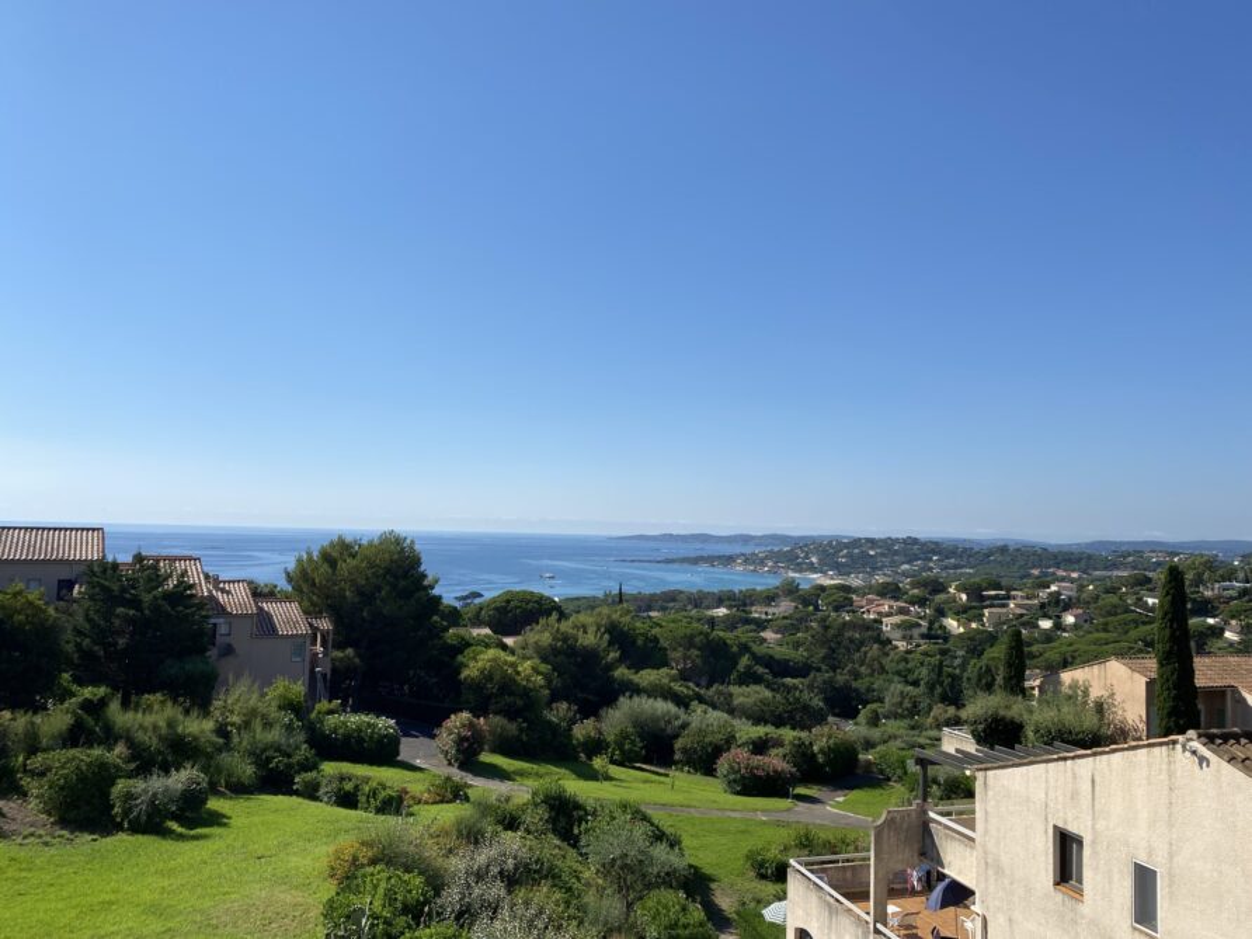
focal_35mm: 26
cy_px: 470
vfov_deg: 53.1
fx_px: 940
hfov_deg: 67.3
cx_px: 626
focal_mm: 4.25
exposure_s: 1/4808
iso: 32
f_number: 1.8
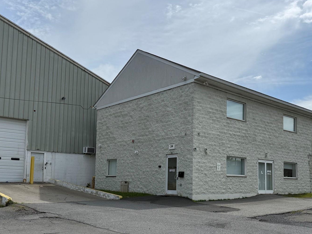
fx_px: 333
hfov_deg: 49.7
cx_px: 194
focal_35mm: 37
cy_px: 159
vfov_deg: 38.2
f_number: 1.78
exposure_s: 1/9091
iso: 80
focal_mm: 6.76
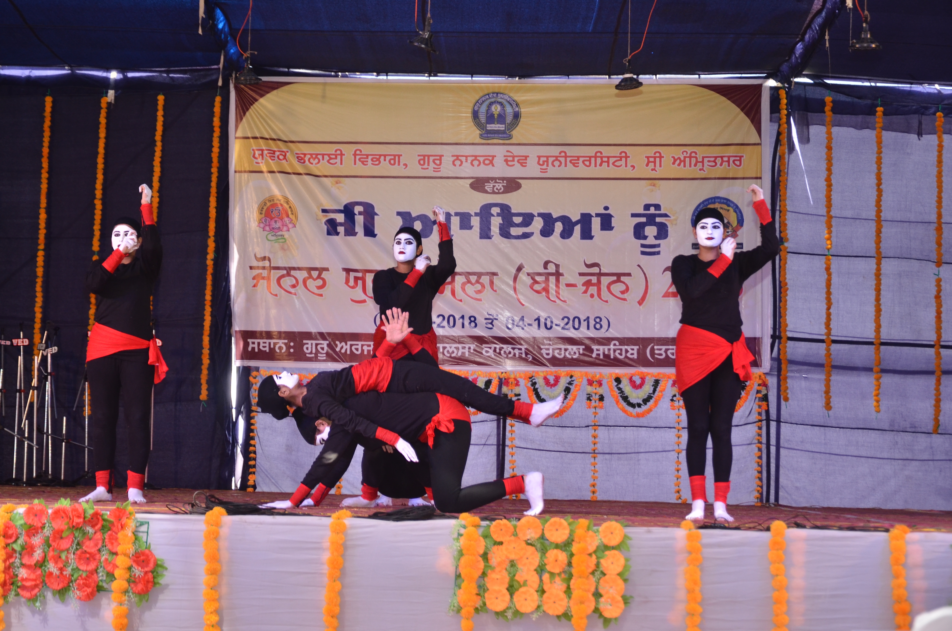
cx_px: 476
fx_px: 1781
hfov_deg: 29.9
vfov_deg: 20.1
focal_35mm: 68
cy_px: 316
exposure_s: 1/125
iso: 400
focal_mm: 45
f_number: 4.8
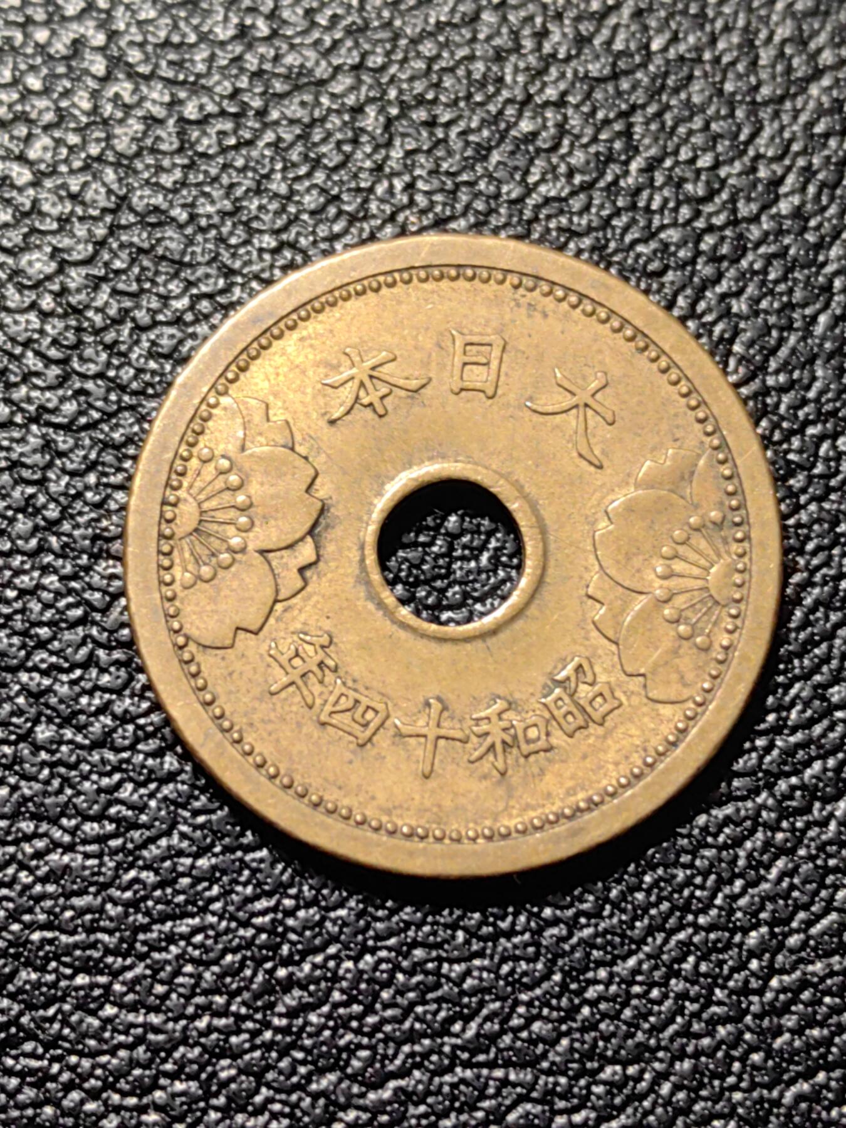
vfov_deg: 24.4
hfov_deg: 18.4
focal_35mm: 80
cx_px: 423
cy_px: 564
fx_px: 2607
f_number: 2
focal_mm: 5.75
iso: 100
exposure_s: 1/100
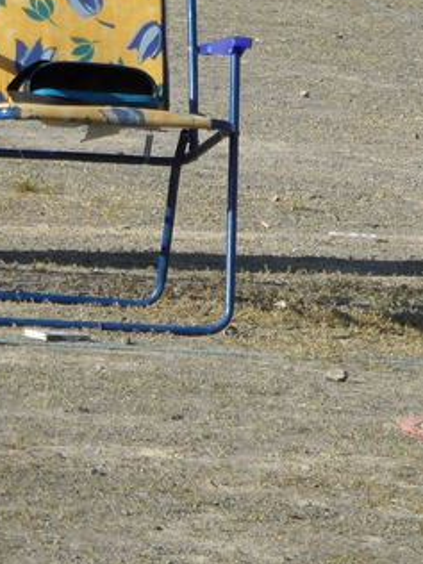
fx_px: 8896
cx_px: 721
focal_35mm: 546
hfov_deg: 2.7
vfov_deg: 3.6
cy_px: -43
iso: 80
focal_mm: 29.7
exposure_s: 1/350
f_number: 4.4
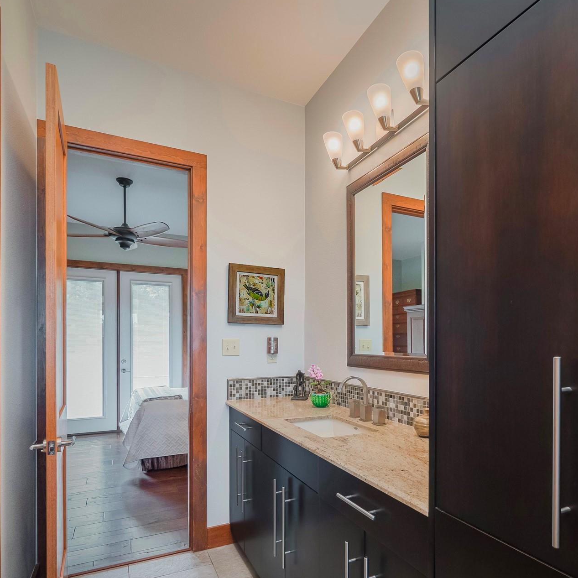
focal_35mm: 20
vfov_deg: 74.0
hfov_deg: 74.6
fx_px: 378
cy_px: 346
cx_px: 319
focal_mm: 7
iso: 400
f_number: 5.6
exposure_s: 1/250
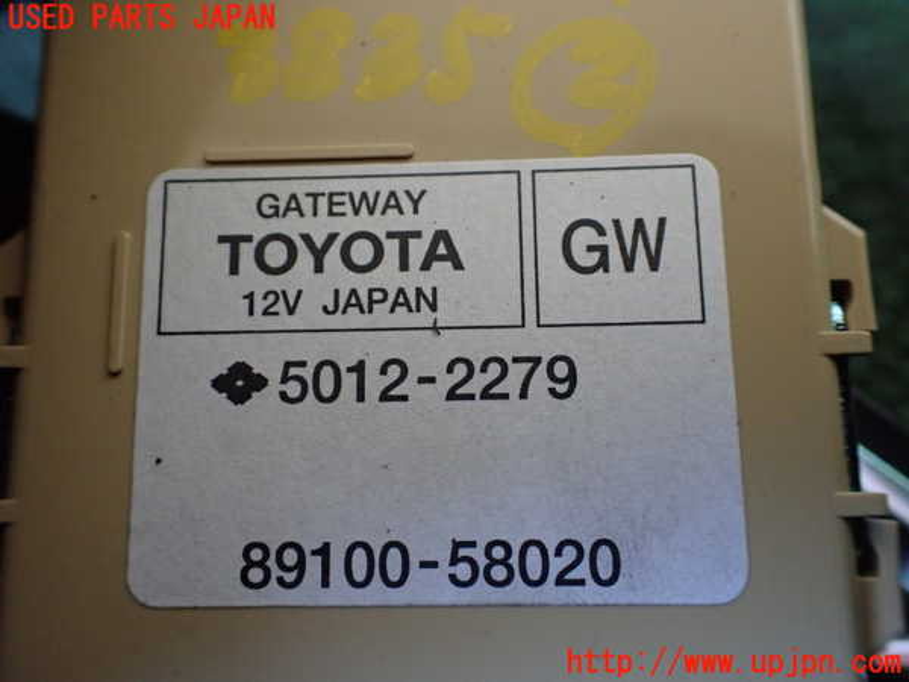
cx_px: 454
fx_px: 788
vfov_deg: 46.8
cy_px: 341
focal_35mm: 30
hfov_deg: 60.0
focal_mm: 5.4
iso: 640
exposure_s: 1/125
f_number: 2.3
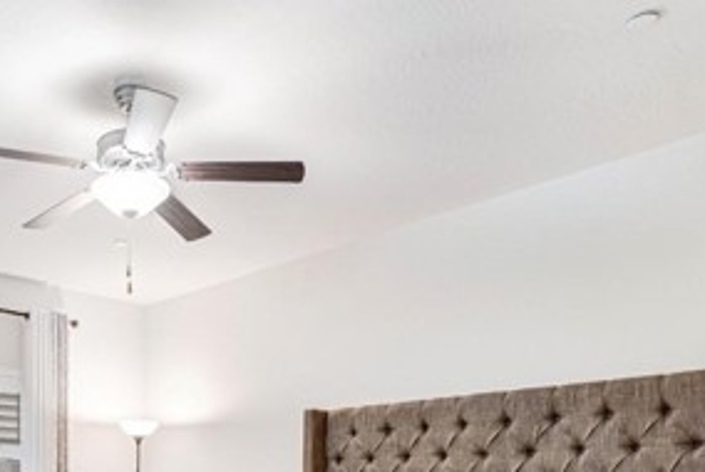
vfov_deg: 33.3
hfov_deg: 50.1
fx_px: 706
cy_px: 491
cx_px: 146
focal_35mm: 36
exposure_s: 1.6
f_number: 11
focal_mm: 16
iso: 800
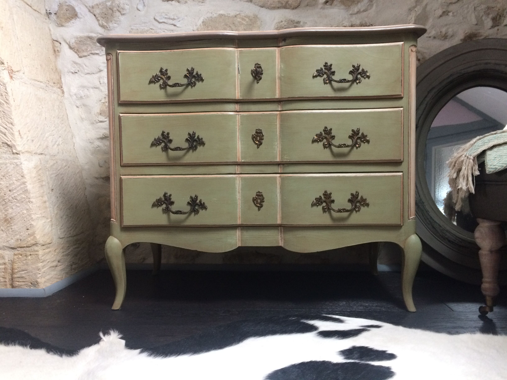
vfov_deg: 48.2
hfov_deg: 61.7
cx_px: 254
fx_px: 425
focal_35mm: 29
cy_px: 190
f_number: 2.2
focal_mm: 4.15
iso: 160
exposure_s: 1/33
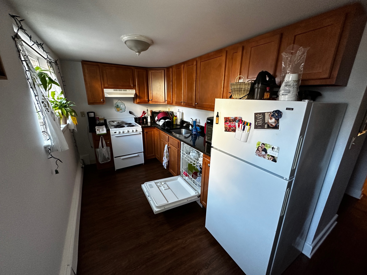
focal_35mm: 14
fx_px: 148
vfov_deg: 85.7
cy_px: 138
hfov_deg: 102.1
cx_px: 184
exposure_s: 1/60
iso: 400
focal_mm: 2.22
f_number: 2.2
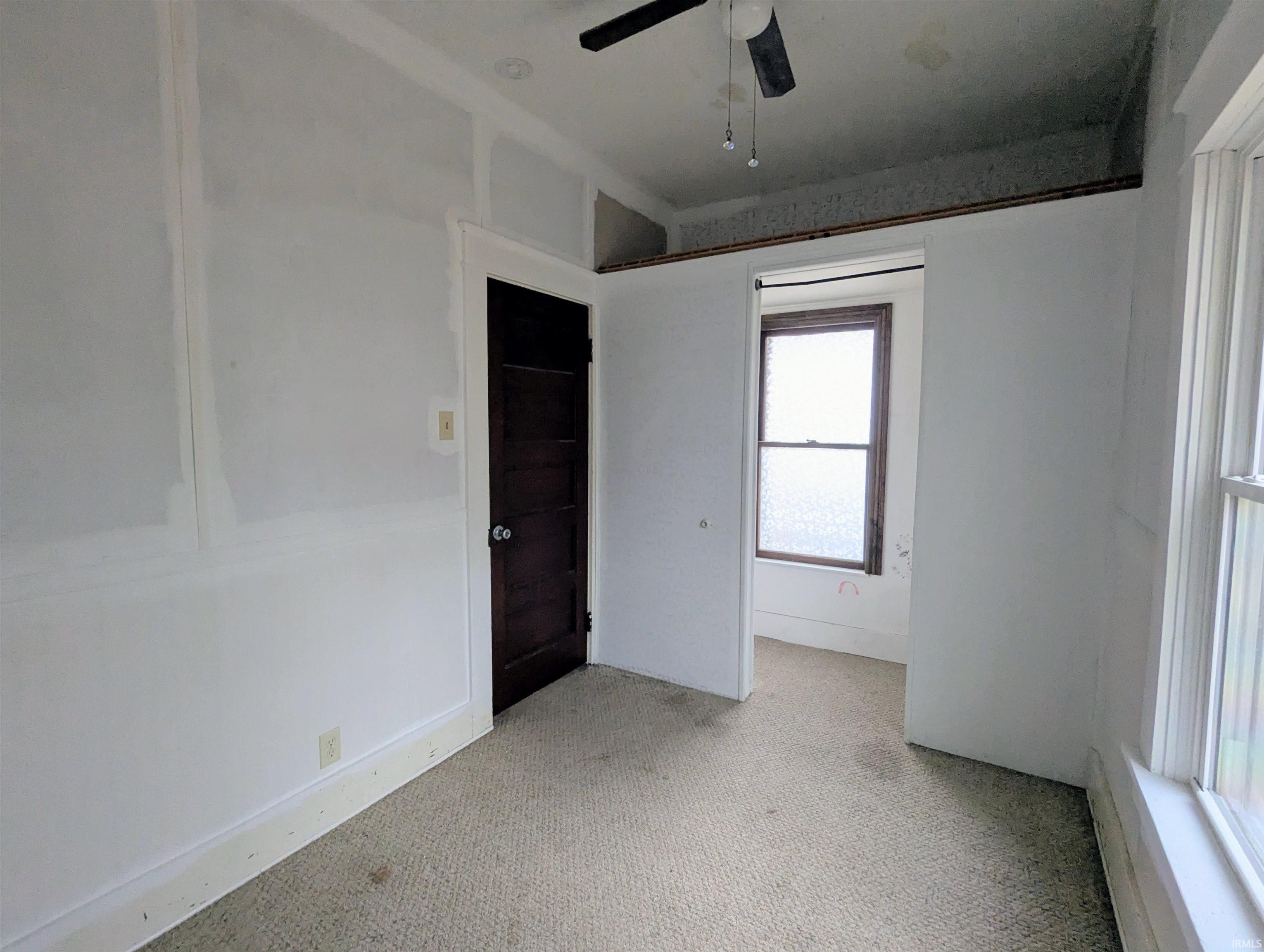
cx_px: 632
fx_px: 585
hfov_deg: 94.4
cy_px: 476
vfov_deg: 78.2
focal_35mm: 16
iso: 142
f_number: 2.2
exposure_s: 1/22.4
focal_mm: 2.35
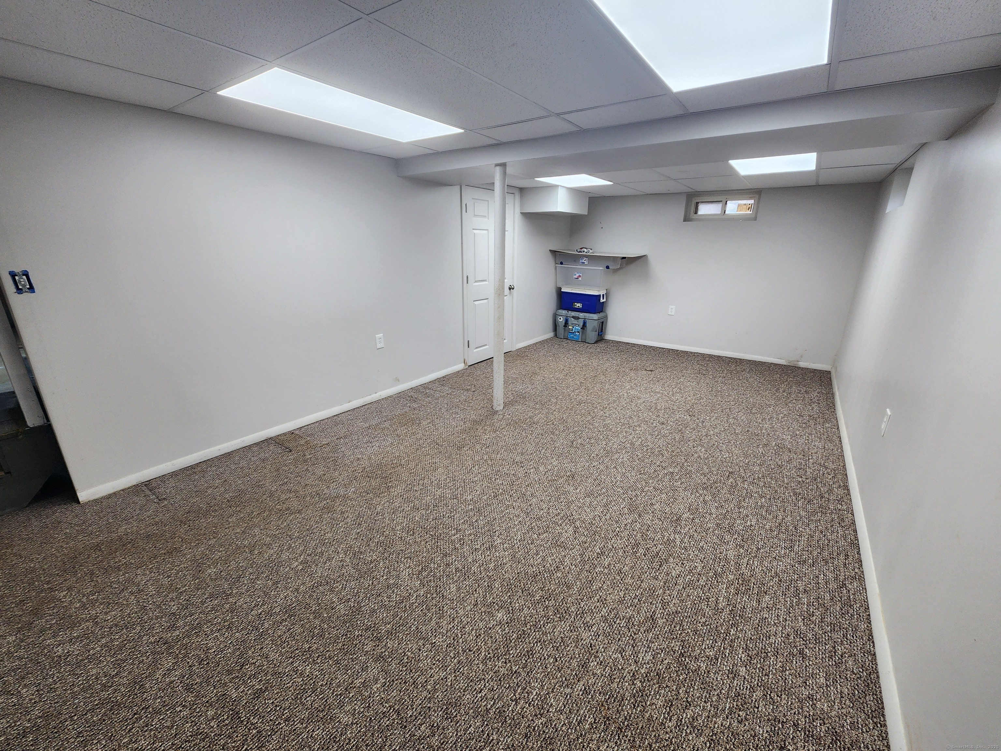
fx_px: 376
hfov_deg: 106.2
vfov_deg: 89.9
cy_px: 376
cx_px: 500
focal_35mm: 13
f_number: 2.2
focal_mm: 2.2
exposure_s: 1/60
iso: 125
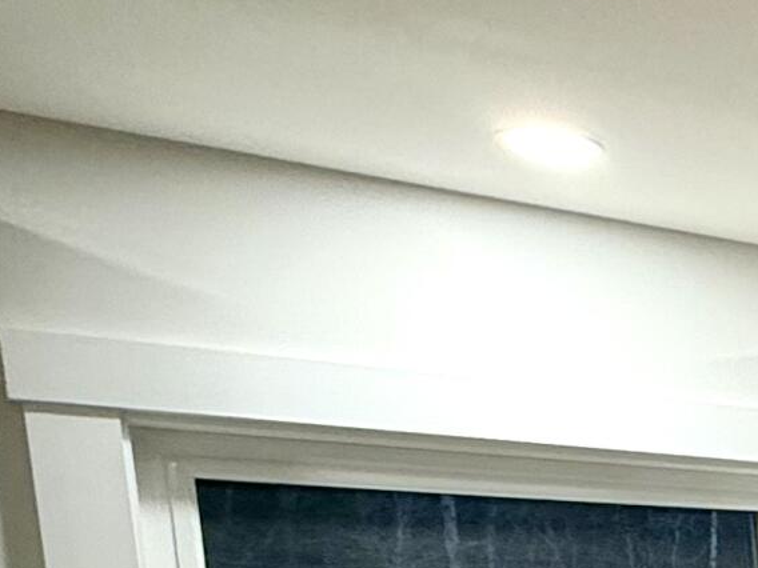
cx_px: 1693
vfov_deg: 17.6
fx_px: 1620
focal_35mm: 74
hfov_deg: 16.3
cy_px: 881
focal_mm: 2.22
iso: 250
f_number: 2.2
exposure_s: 1/60
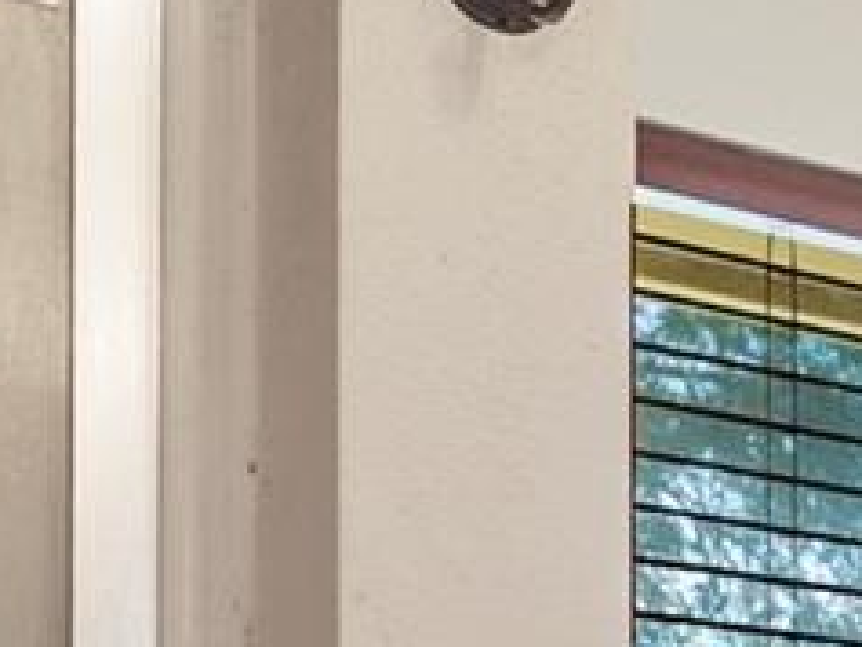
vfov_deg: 10.3
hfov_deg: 11.7
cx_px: 2164
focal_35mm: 133
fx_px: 3314
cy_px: 1299
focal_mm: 16
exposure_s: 5
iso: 160
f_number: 7.1
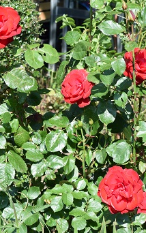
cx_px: 78
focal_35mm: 143
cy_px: 117
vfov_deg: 14.6
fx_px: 910
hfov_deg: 9.2
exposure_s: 1/250
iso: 200
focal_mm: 50
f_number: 8
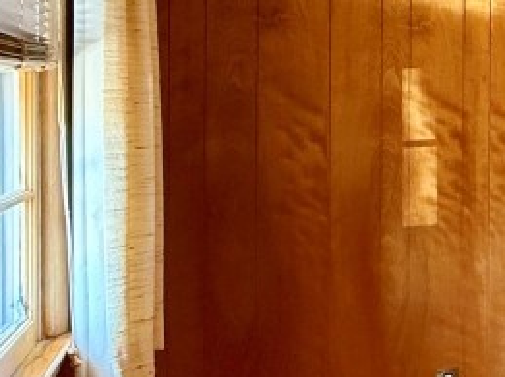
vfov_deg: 26.3
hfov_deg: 26.7
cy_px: 122
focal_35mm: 55
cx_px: 729
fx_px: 801
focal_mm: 2.22
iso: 500
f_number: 2.2
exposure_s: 1/60
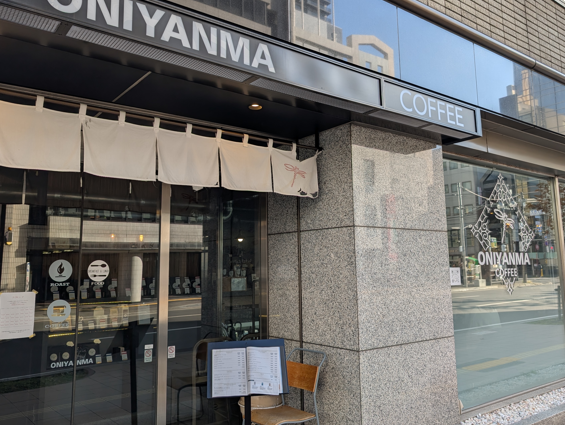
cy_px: 195
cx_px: 279
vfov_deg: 48.3
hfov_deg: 61.6
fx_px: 474
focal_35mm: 29
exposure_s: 1/207
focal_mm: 6.9
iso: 19
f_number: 1.68
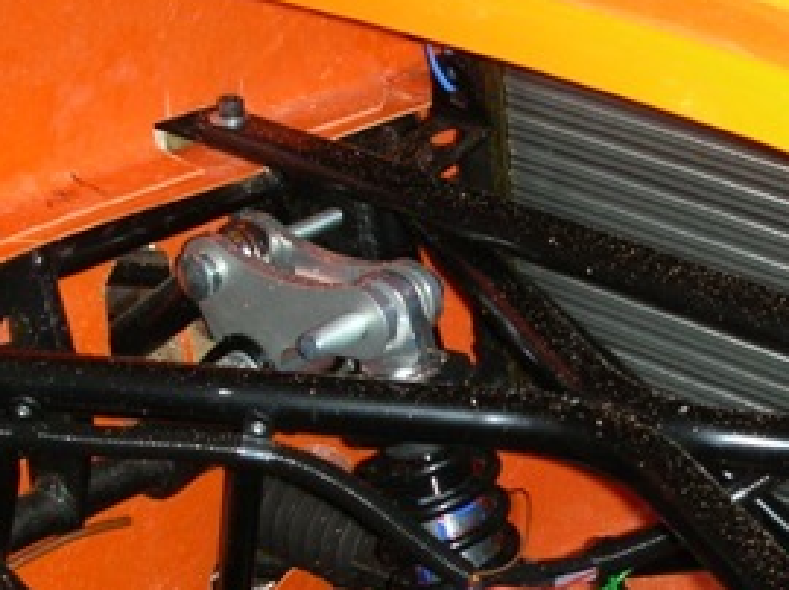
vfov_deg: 17.6
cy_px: 447
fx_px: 1890
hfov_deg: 23.4
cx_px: 544
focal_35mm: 83
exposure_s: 1/60.1
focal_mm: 5.8
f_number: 3
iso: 50
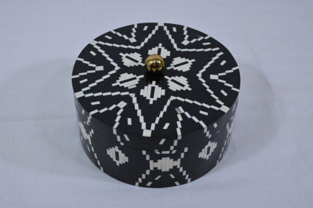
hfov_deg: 41.9
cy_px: 104
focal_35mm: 47
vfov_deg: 28.6
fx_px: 408
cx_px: 156
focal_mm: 47
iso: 640
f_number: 9
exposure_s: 1/125
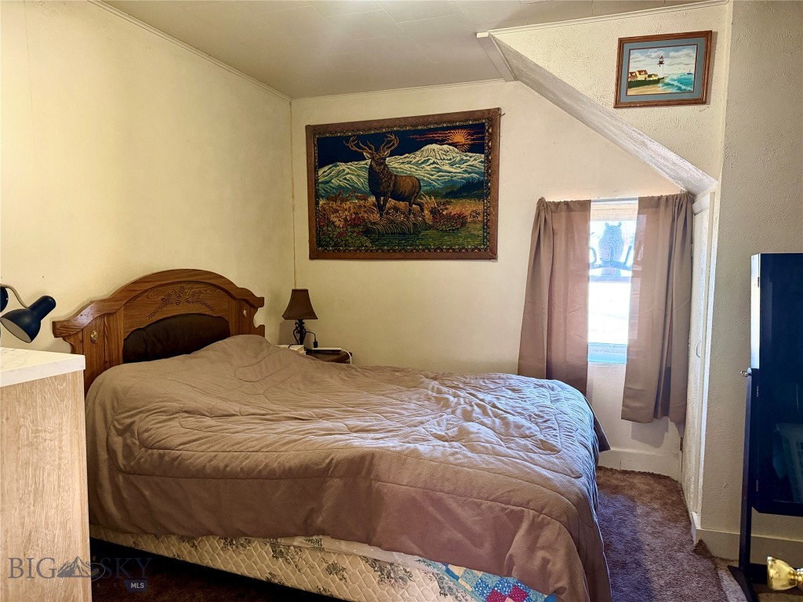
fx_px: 557
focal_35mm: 24
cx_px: 402
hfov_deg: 71.6
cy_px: 301
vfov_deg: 56.8
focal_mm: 6.76
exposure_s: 1/60
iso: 640
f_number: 1.78
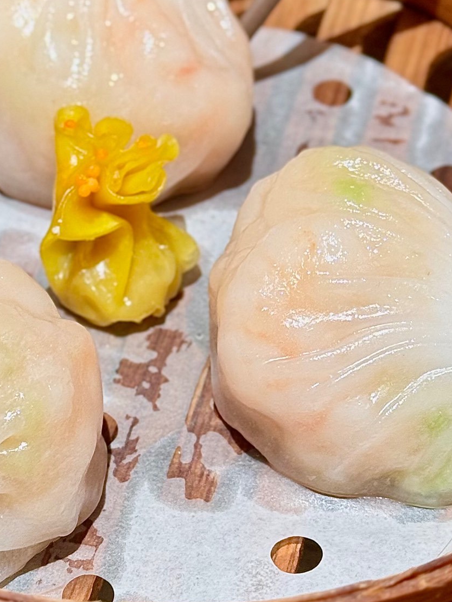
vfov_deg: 16.6
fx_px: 2055
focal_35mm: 118
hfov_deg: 12.5
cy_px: 130
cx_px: 137
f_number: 1.78
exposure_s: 1/50
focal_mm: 6.76
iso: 160
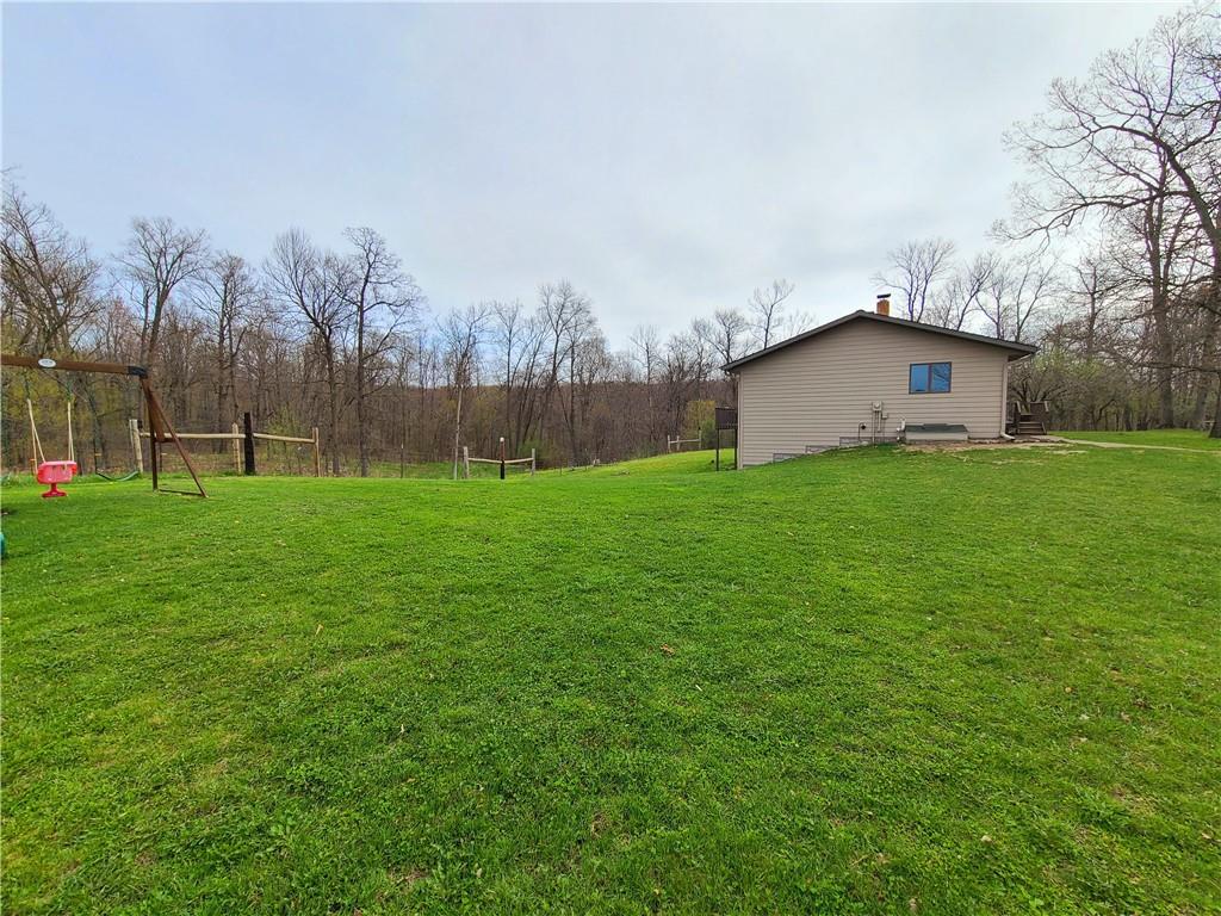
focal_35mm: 13
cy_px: 458
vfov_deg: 89.9
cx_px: 610
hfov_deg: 106.2
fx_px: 459
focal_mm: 2.2
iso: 50
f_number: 2.2
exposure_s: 1/1429
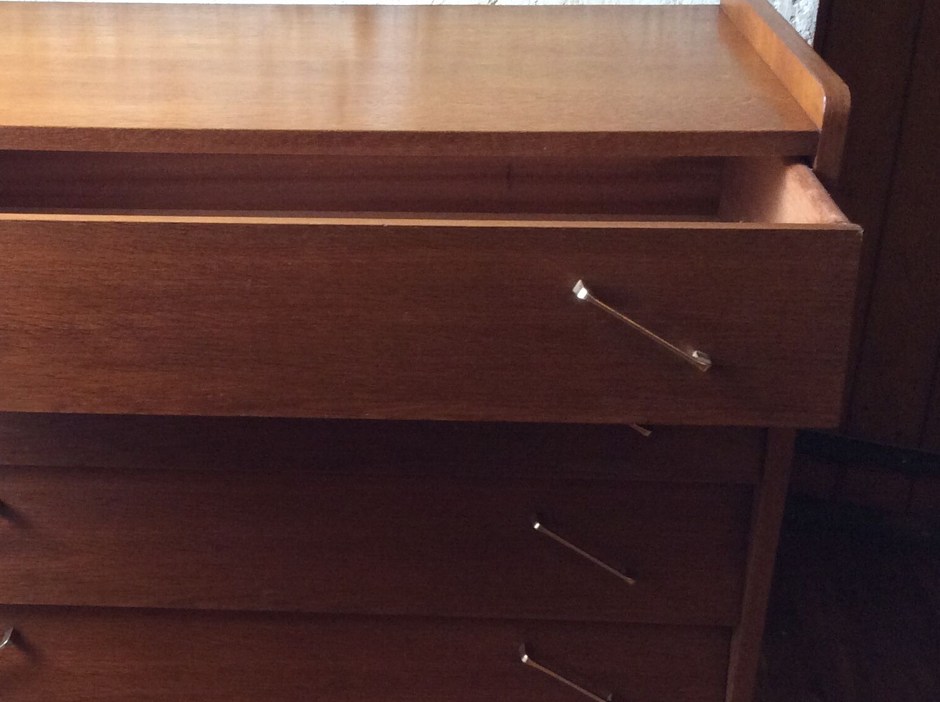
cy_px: 424
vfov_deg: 26.4
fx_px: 1491
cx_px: 322
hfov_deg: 34.7
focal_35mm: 55
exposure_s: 1/25
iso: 125
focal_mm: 3.3
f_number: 2.4
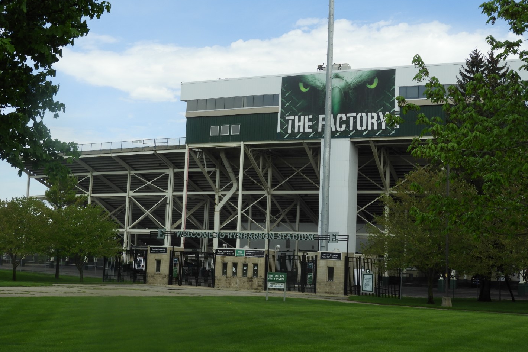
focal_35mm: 58
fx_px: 851
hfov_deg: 34.5
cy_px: 154
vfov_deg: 23.4
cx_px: 264
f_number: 4
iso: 100
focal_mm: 9.9
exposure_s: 1/640
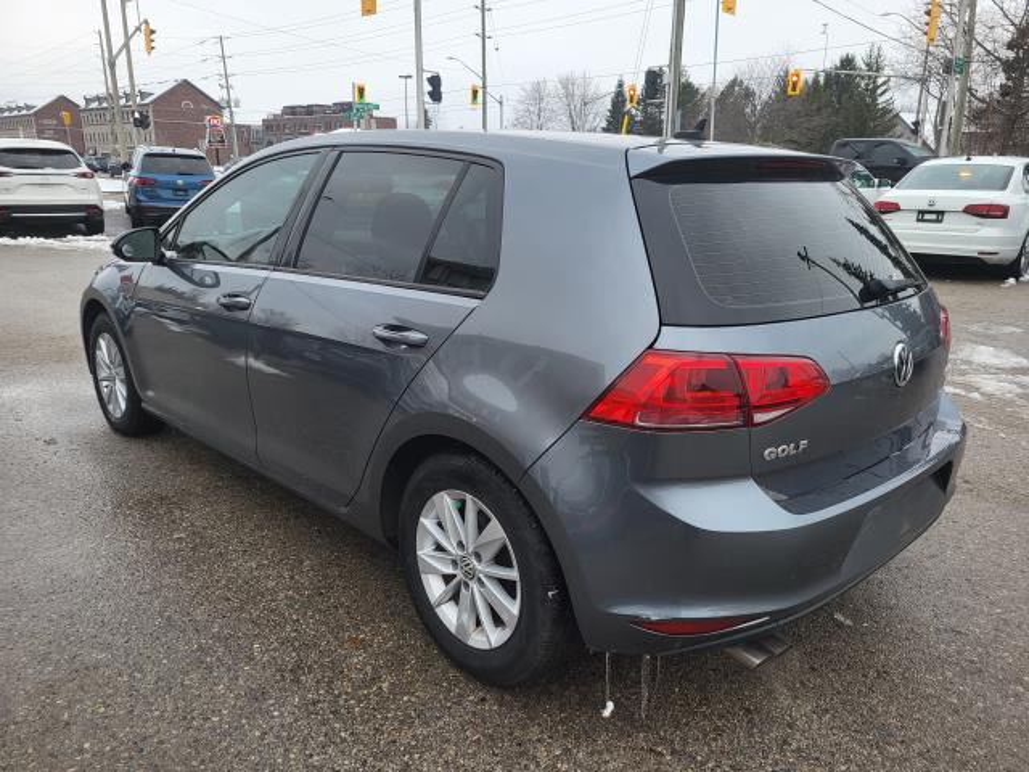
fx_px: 773
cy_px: 386
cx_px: 514
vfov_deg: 53.1
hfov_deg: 67.3
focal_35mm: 26
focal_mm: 5.4
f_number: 1.8
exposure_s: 1/120
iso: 50
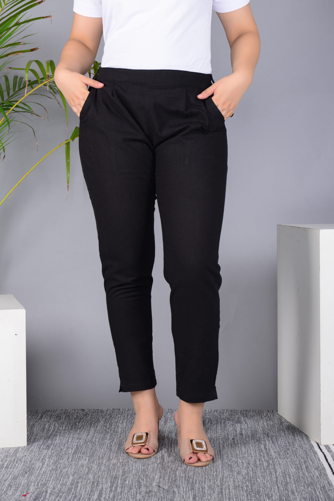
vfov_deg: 28.8
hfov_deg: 19.5
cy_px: 243
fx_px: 973
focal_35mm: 70
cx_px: 162
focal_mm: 66
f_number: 8
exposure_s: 1/160
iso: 200
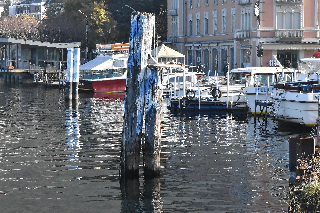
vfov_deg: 13.2
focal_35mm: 104
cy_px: 115
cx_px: 139
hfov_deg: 19.7
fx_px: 921
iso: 4000
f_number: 14
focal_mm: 55
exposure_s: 1/1000
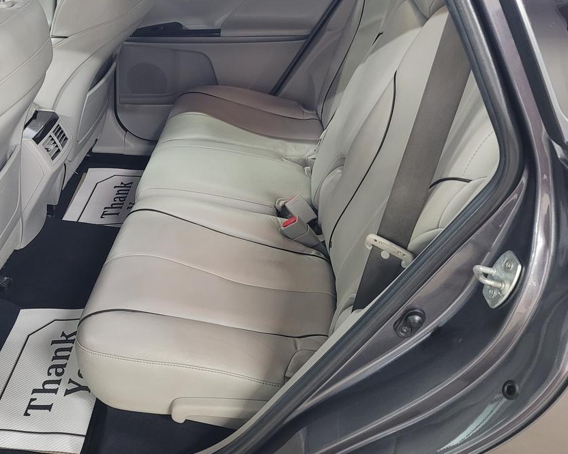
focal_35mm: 39
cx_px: 183
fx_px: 655
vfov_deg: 38.2
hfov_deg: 46.0
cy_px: 222
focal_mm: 5.4
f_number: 1.8
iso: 320
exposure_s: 1/40
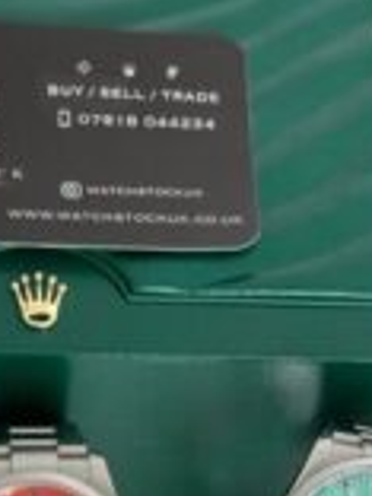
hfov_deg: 12.0
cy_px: 563
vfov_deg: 15.5
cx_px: 76
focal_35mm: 123
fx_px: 1762
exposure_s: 1/100
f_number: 1.78
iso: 64
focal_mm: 6.86
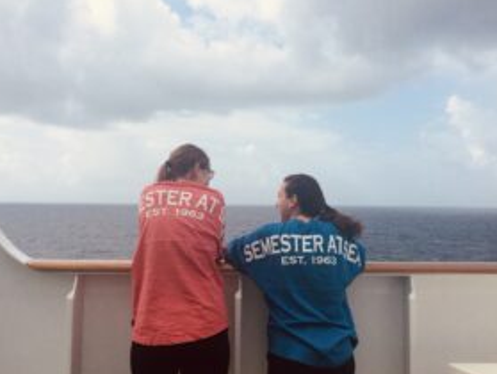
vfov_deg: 37.8
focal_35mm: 38
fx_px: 546
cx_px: 240
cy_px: 183
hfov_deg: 48.9
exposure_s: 1/2740
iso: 32
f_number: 2.2
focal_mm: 4.15
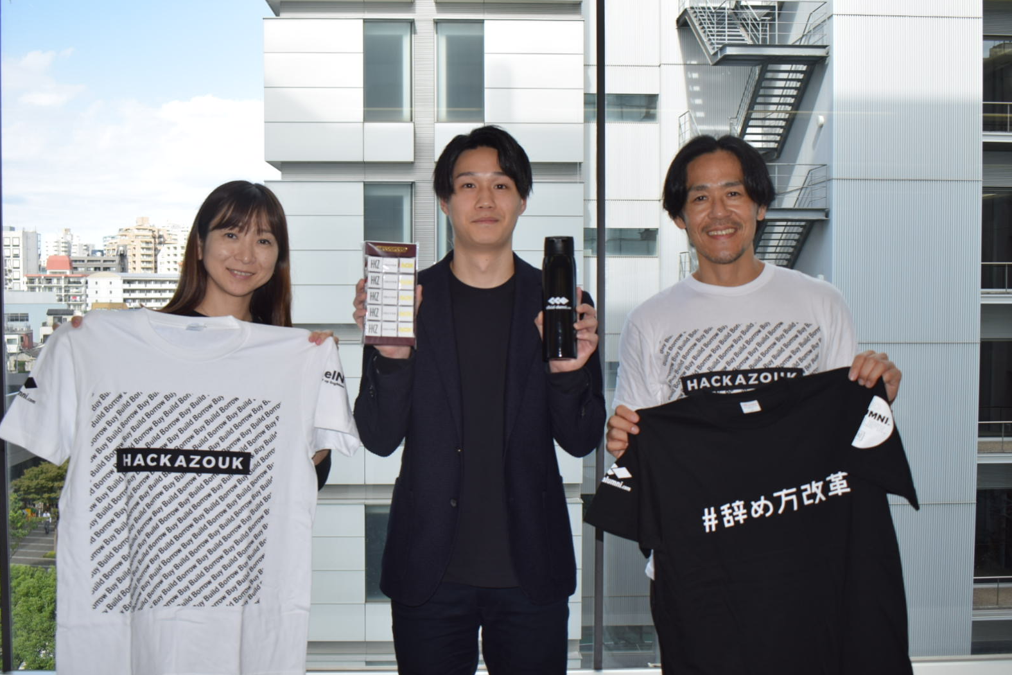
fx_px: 1040
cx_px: 497
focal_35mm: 37
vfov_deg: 35.9
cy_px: 336
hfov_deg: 51.9
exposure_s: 1/160
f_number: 6.3
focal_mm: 24
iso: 100
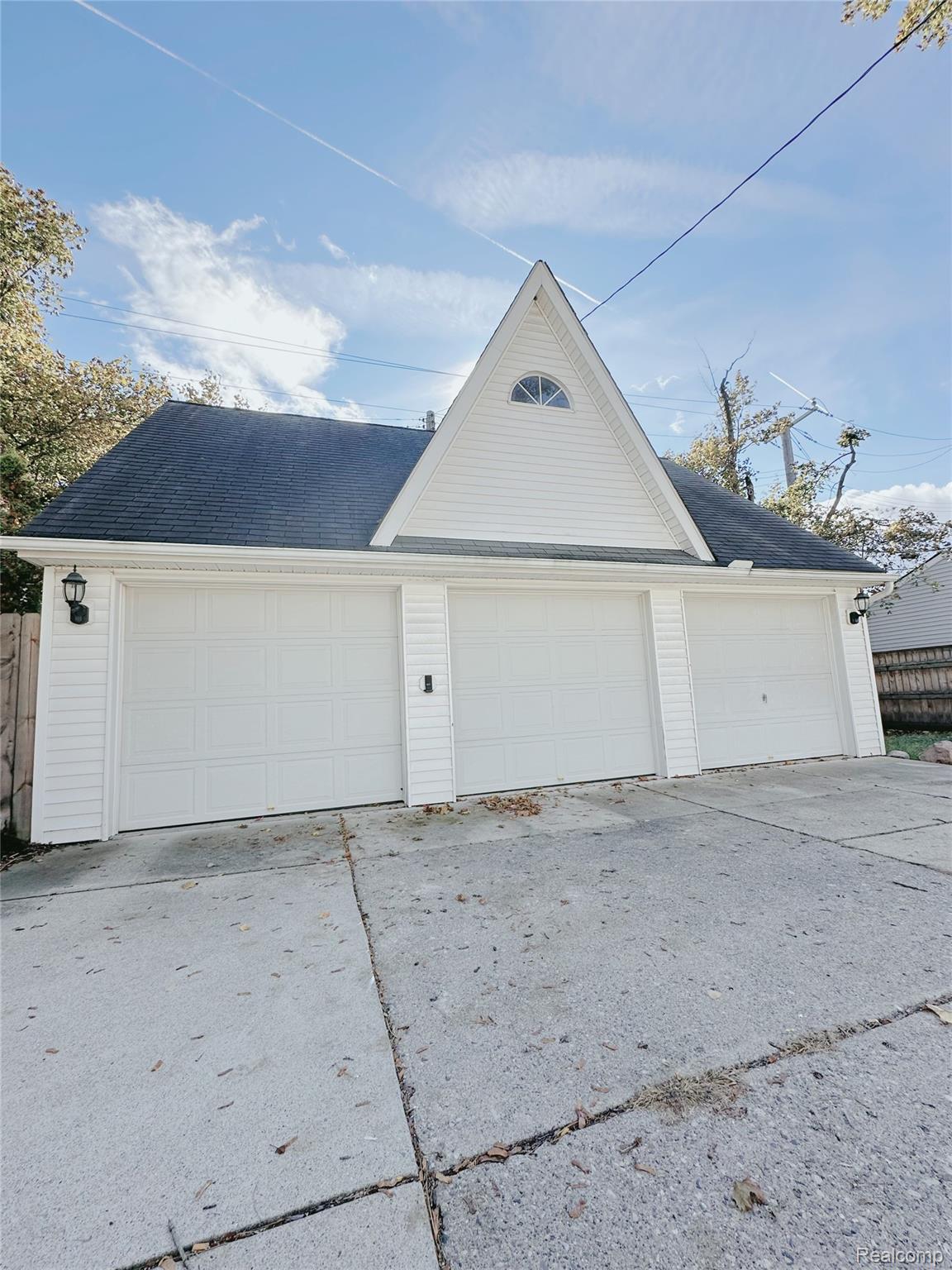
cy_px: 635
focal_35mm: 14
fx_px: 513
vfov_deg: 102.1
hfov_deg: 85.7
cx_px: 476
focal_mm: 2.22
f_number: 2.2
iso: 40
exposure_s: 1/875
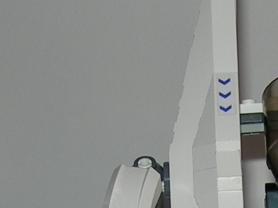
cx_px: 260
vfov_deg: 7.1
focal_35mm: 205
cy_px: 361
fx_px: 1646
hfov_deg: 9.6
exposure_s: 1/60.1
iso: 50
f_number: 2.8
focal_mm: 7.8
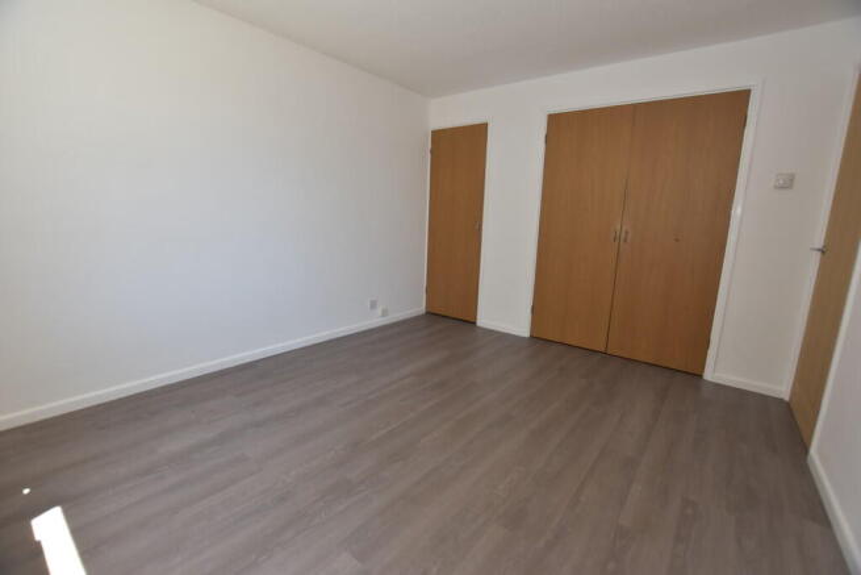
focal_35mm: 15
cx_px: 430
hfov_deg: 100.4
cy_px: 288
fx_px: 359
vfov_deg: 77.4
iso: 400
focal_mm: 10
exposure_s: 1/125
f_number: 4
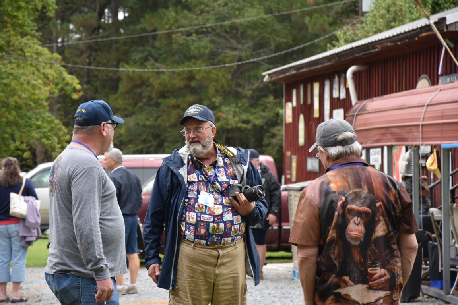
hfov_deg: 13.0
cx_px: 229
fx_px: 2004
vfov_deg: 8.7
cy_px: 152
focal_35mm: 158
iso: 400
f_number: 5.6
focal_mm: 105
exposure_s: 1/250
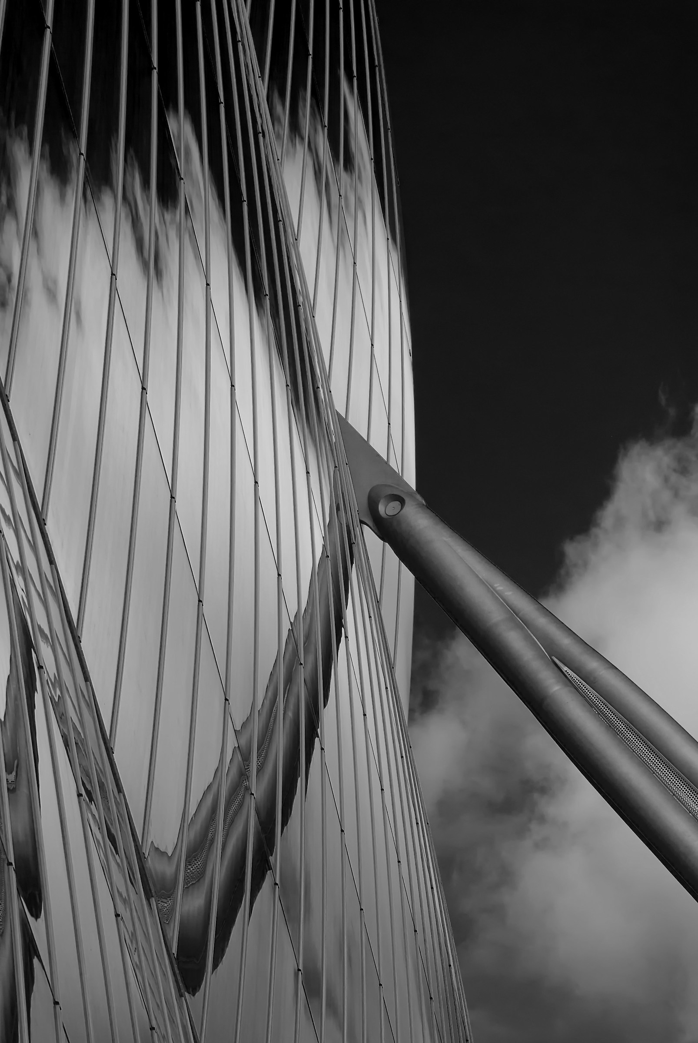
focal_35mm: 174
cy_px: 522
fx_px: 5047
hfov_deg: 7.9
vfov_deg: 11.8
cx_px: 349
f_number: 11
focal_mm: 116
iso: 200
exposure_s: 1/250
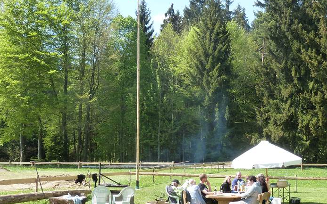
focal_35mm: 53
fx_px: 472
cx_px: 204
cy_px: 118
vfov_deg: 24.4
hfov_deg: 38.0
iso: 125
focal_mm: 6.5
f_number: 4
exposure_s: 1/200
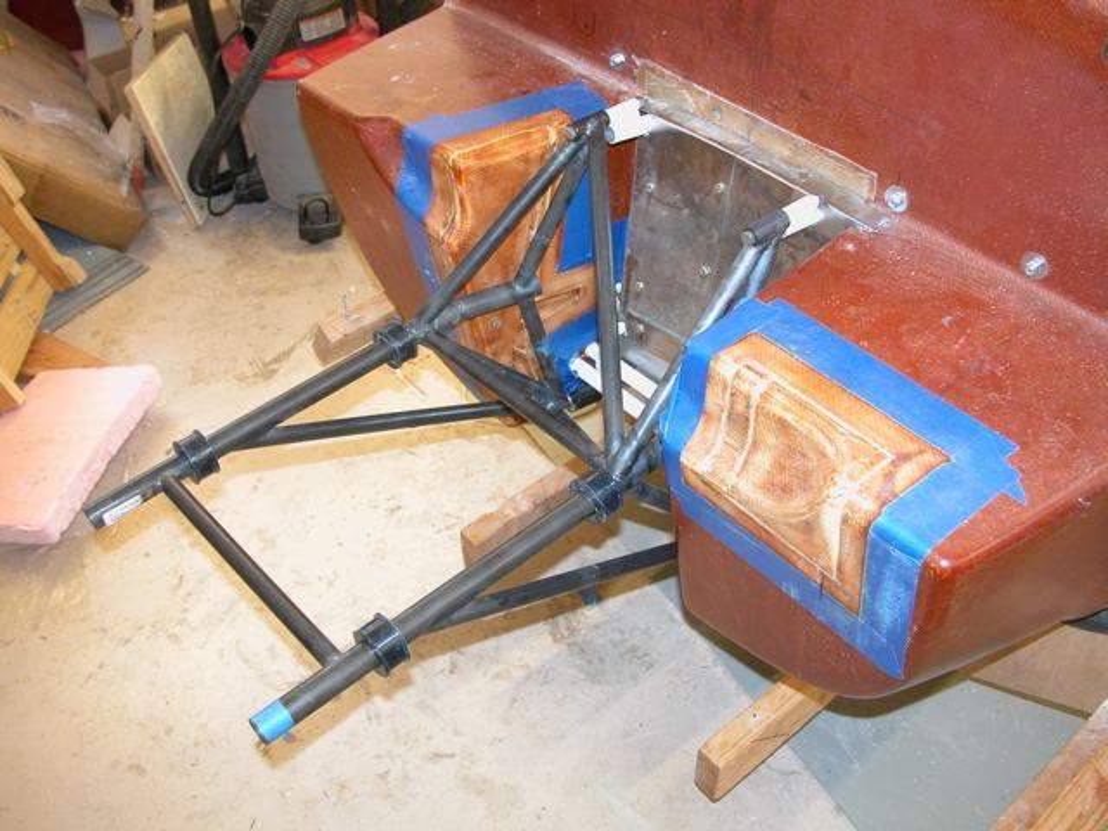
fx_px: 1120
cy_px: 416
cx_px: 554
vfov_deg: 40.7
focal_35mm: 35
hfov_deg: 52.6
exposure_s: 1/15.3
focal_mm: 8.9
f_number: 2.8
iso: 200
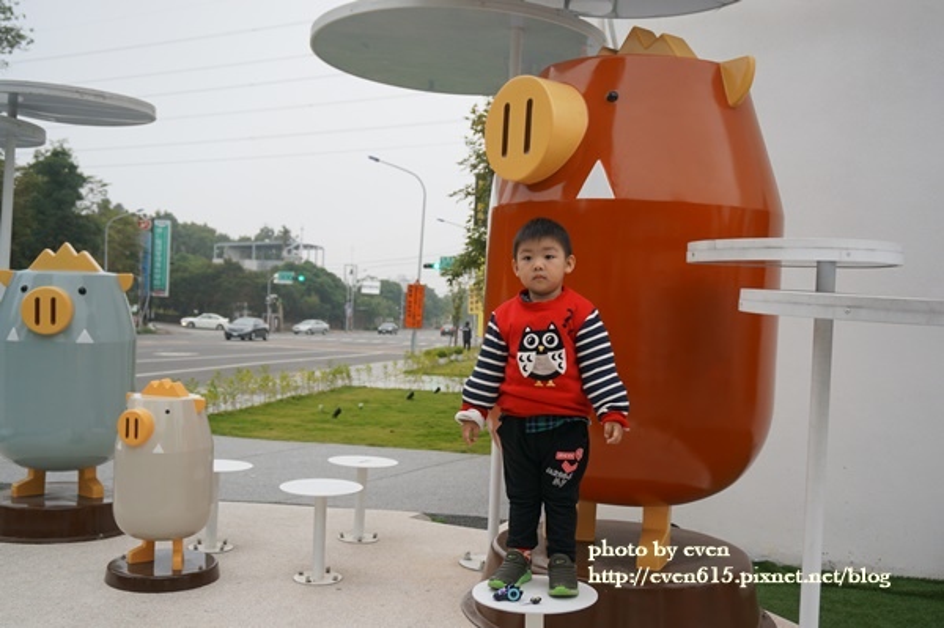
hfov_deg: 51.3
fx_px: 983
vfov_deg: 35.4
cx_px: 472
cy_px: 314
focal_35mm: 38
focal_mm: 25
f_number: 4.5
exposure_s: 1/160
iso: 250
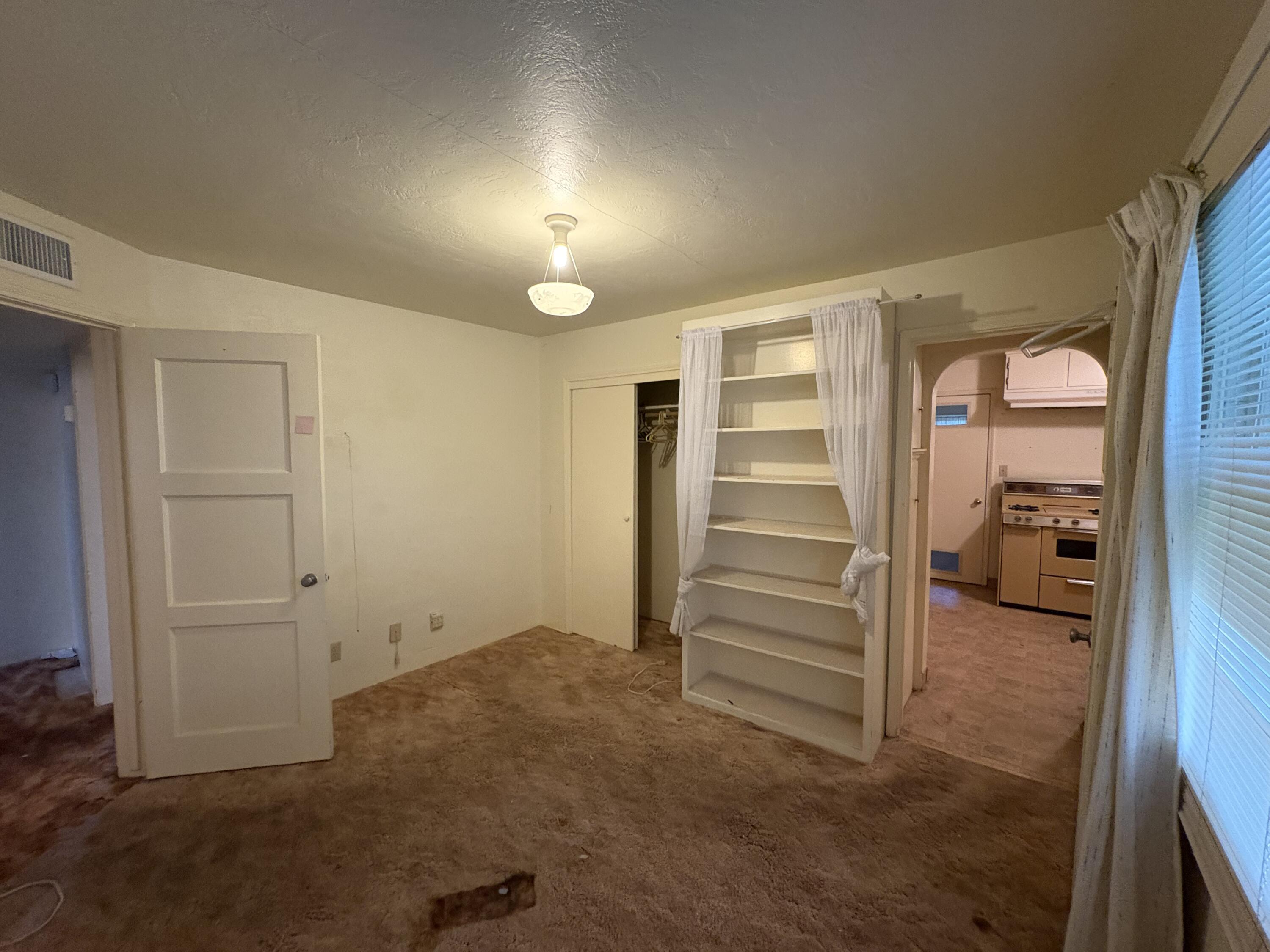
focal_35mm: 14
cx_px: 635
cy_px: 476
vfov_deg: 85.7
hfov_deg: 102.1
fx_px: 514
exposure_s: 1/40
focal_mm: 2.22
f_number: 2.2
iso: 800
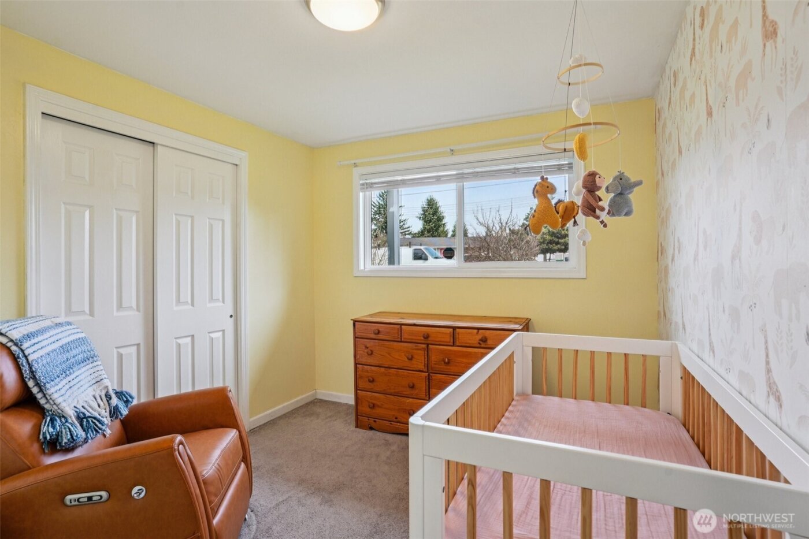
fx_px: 382
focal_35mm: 17
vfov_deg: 70.4
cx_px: 404
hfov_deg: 93.3
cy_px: 270
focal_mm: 17
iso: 400
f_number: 8
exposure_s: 1/45
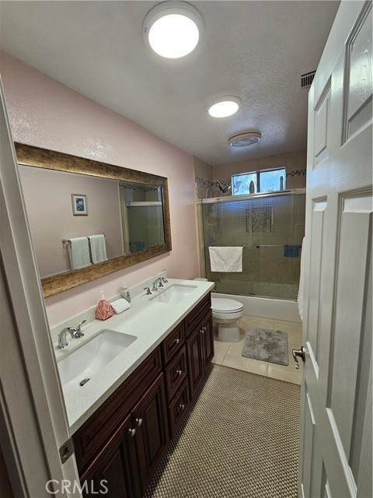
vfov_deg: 106.2
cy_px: 249
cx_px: 186
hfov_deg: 89.9
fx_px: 187
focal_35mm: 13
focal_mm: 2.2
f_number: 2.2
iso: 80
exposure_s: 1/60
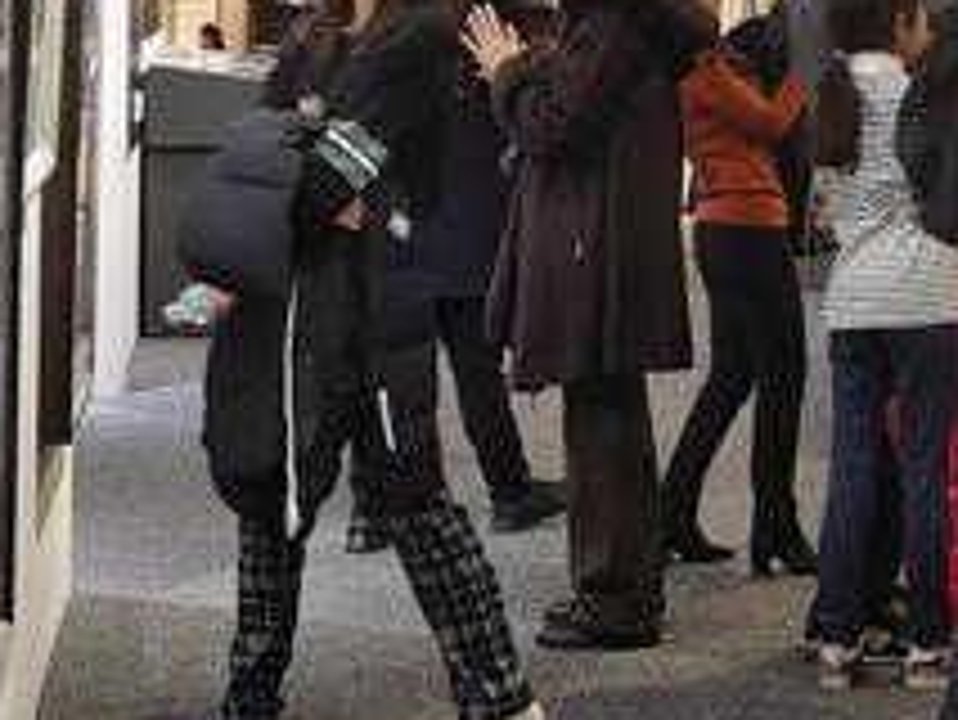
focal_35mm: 116
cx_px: 976
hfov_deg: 16.6
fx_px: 3212
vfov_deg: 12.6
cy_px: -32
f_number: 1.6
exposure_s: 1/50
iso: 125
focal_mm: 5.56
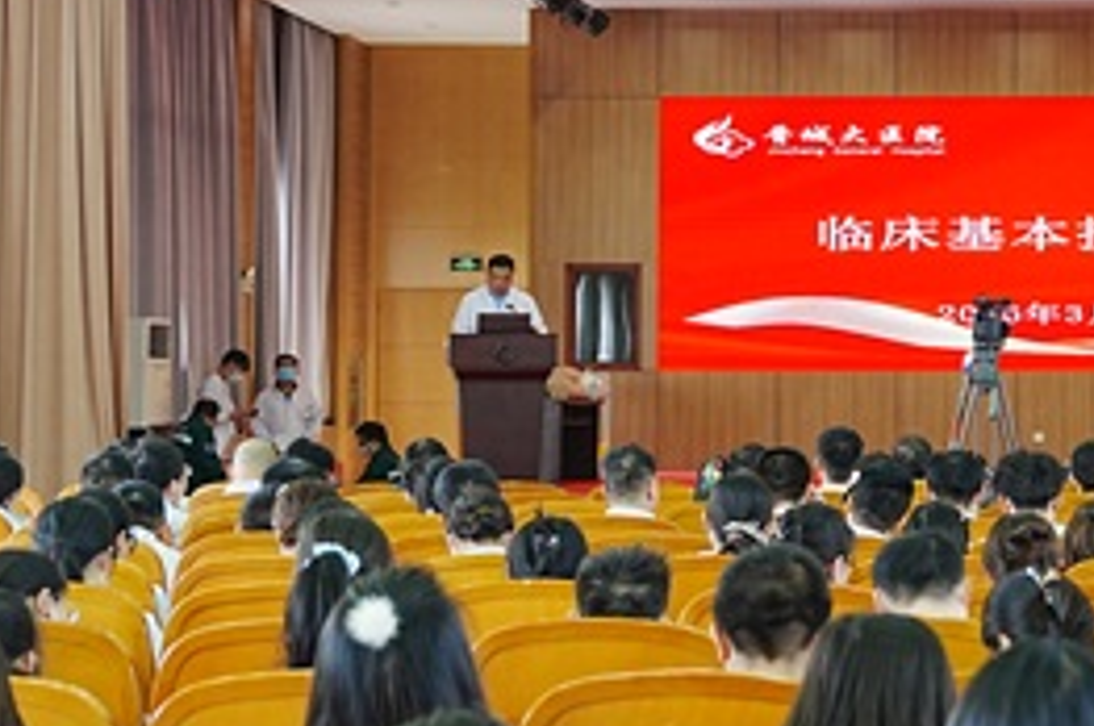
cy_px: 261
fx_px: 2701
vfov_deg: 15.3
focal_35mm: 89
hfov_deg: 22.1
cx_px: 1063
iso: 1000
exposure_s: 1/160
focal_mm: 35
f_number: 3.5
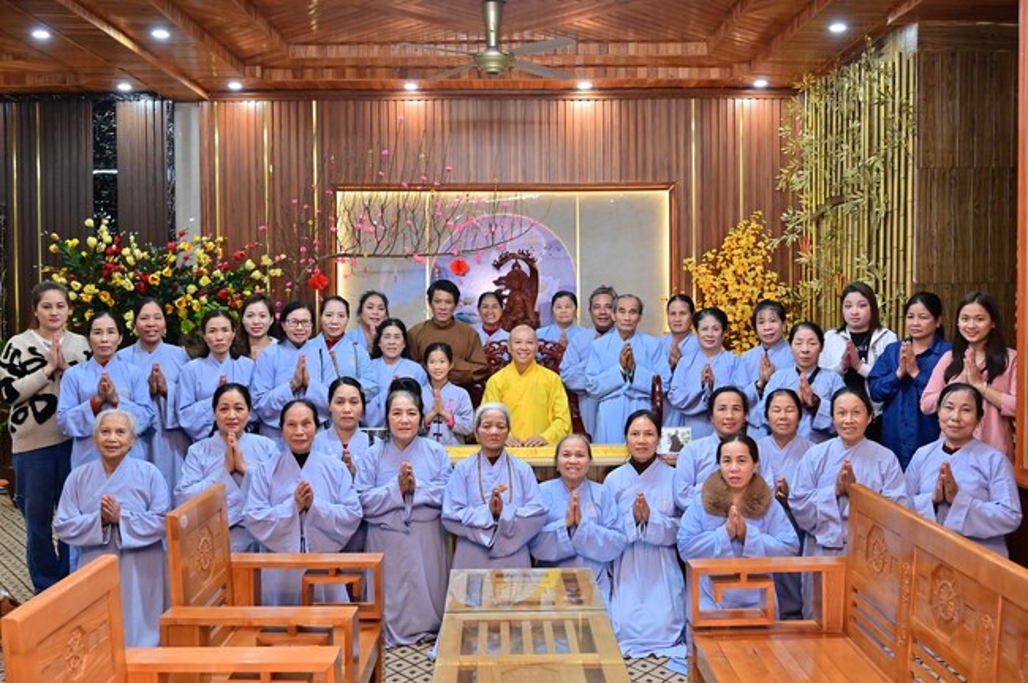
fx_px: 970
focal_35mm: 34
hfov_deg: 55.8
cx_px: 514
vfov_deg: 38.8
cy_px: 342
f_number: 5.6
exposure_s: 1/80
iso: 1600
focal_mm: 34
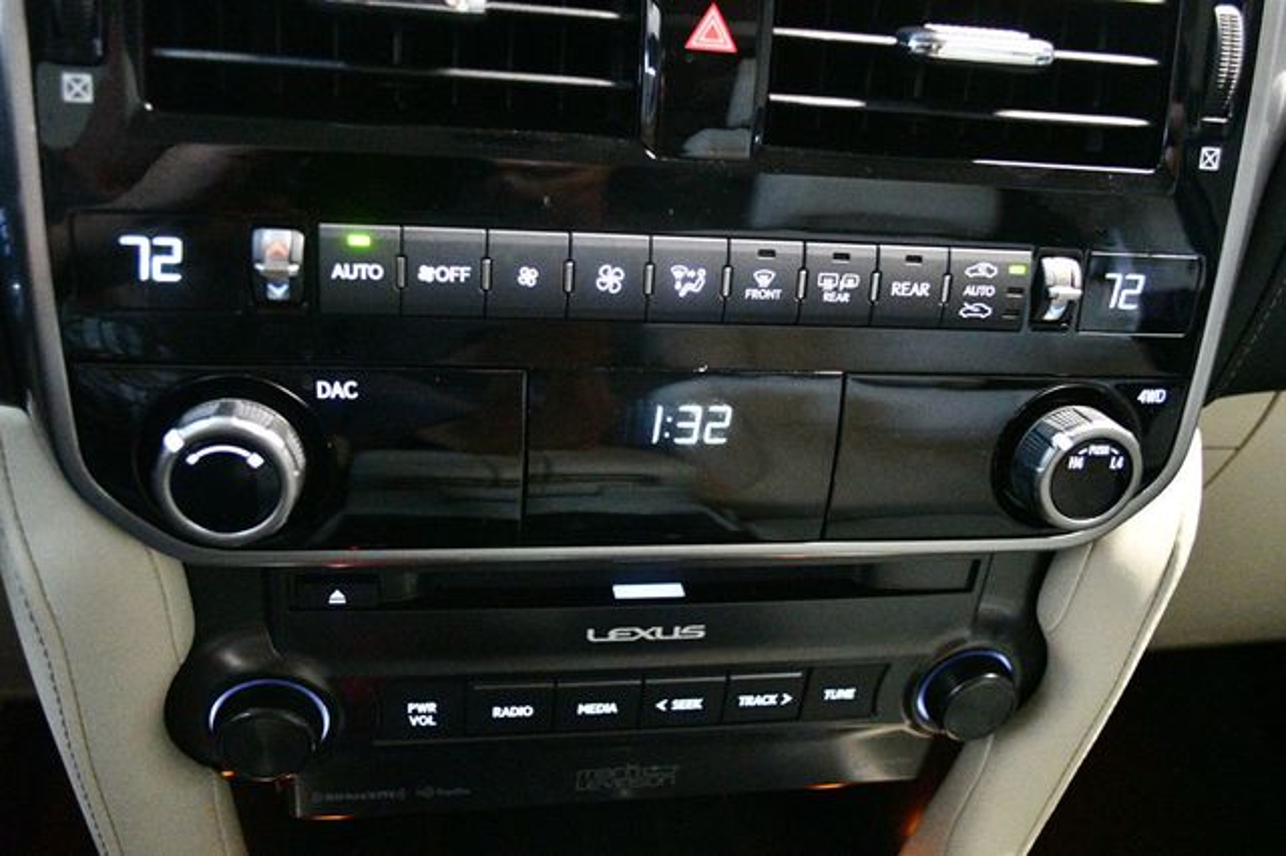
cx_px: 643
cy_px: 428
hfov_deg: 62.0
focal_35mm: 30
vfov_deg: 43.6
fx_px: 1071
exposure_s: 1/50
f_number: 3.8
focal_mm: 20
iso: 12800
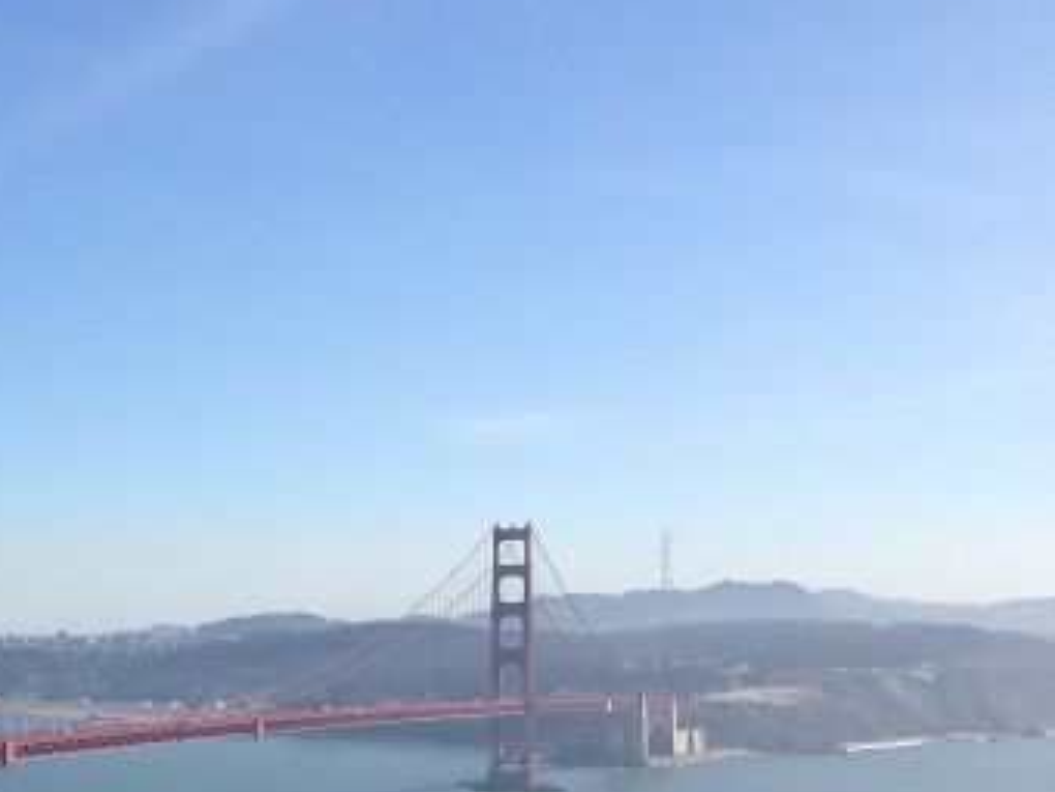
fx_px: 2072
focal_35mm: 68
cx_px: -28
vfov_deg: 21.3
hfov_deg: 26.8
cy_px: 663
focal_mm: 4.12
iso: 50
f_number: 2.4
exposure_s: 1/2088
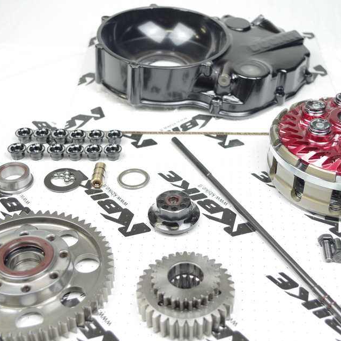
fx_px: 557
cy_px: 171
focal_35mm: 50
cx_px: 182
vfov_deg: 34.0
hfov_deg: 34.0
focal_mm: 26.25
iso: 100
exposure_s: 1/15
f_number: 5
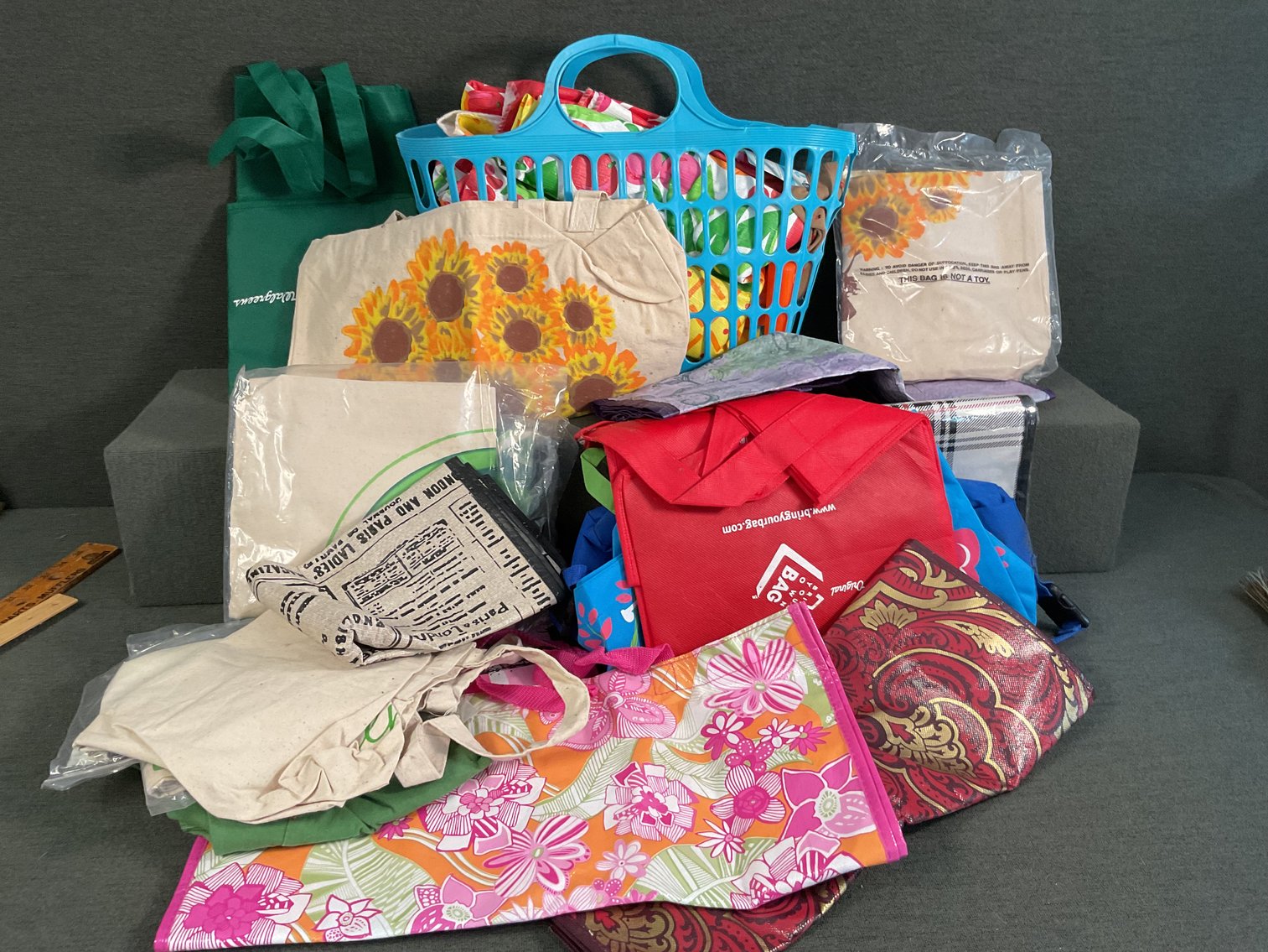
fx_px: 1062
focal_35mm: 29
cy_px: 476
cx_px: 634
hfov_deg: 61.7
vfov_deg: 48.2
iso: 125
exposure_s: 1/60
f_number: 1.8
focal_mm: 3
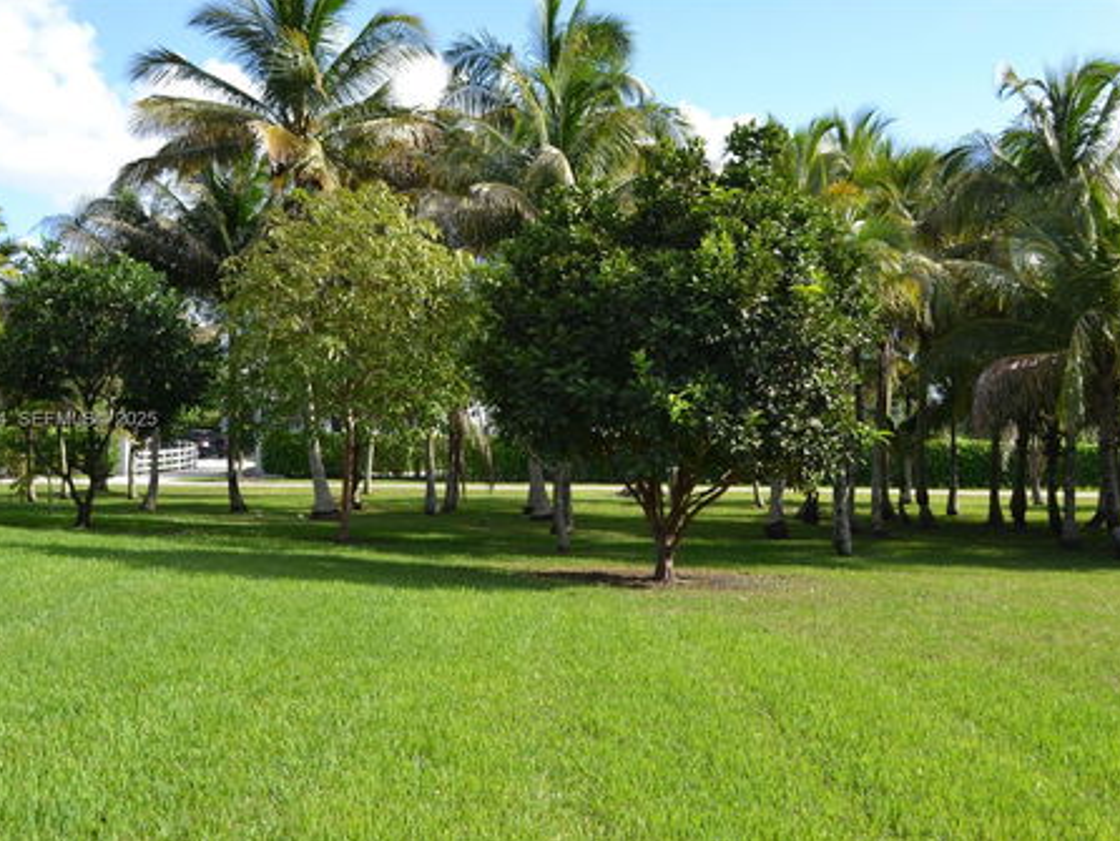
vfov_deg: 33.6
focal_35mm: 43
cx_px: 550
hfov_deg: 43.8
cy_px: 420
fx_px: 1392
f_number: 6.3
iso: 100
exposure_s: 1/160
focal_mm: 26
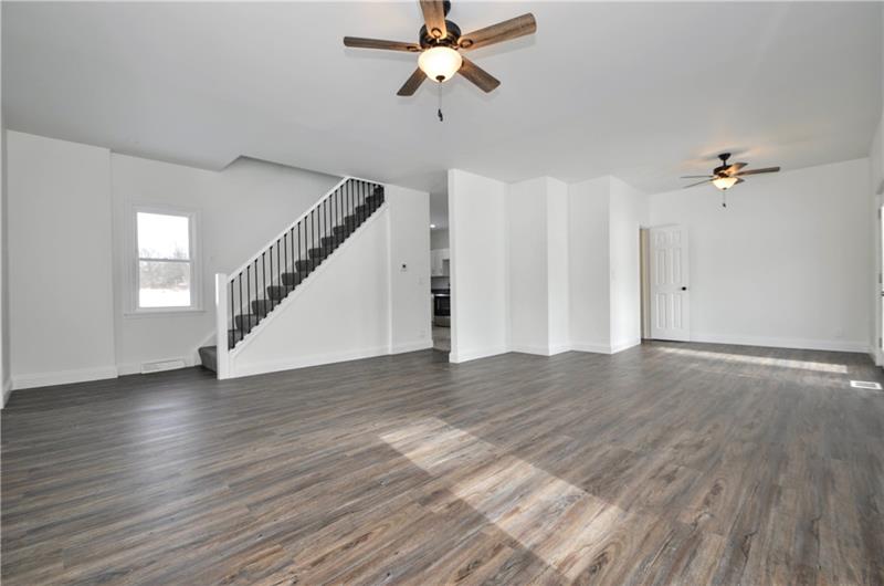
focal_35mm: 15
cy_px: 293
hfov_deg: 100.5
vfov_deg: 77.1
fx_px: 368
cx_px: 442
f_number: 5.6
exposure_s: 1/125
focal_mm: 10
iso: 200
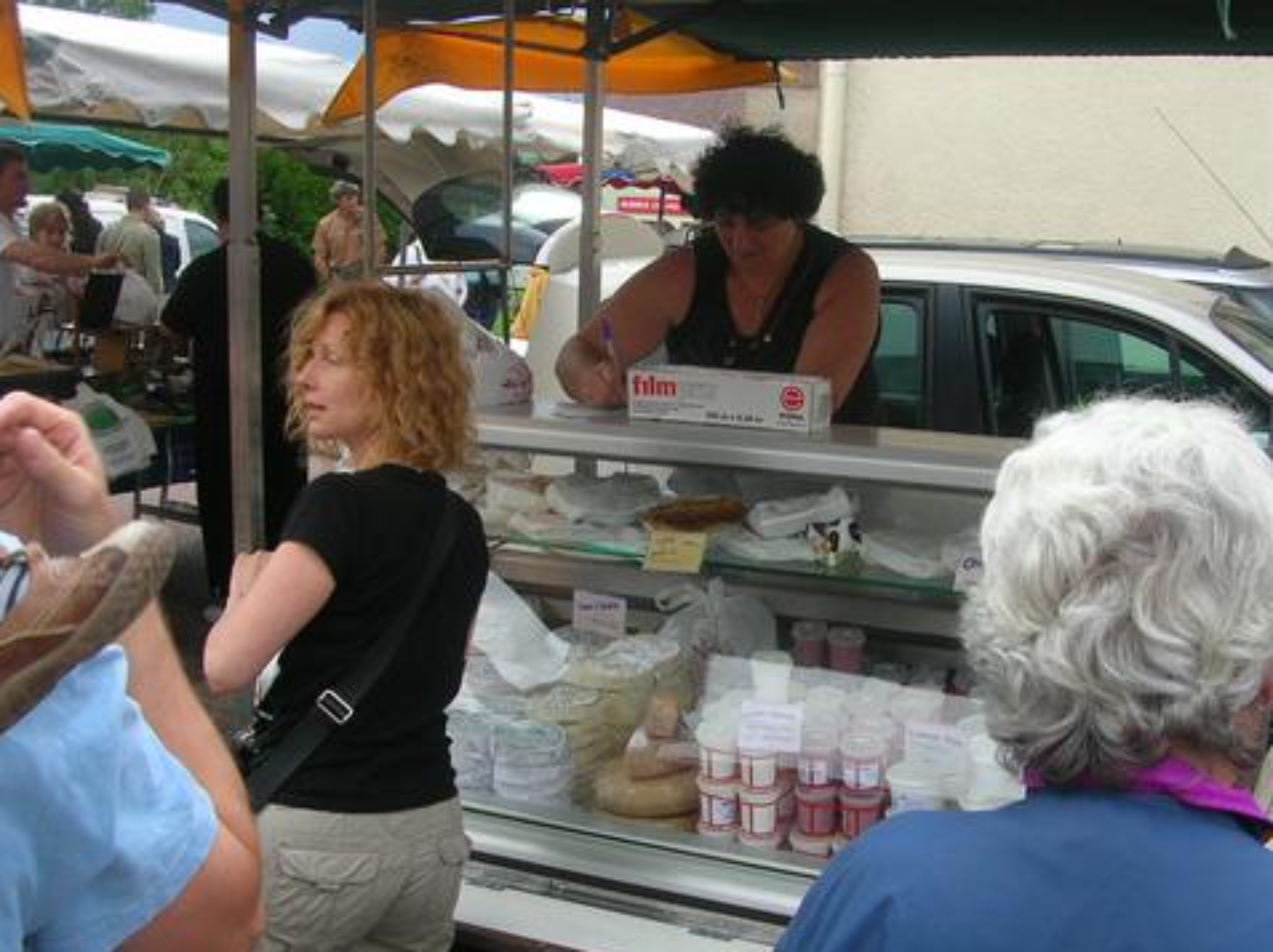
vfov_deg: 30.7
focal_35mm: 47
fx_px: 1727
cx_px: 763
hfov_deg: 40.3
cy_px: 597
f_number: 2.8
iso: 50
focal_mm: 5.8
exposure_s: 1/218
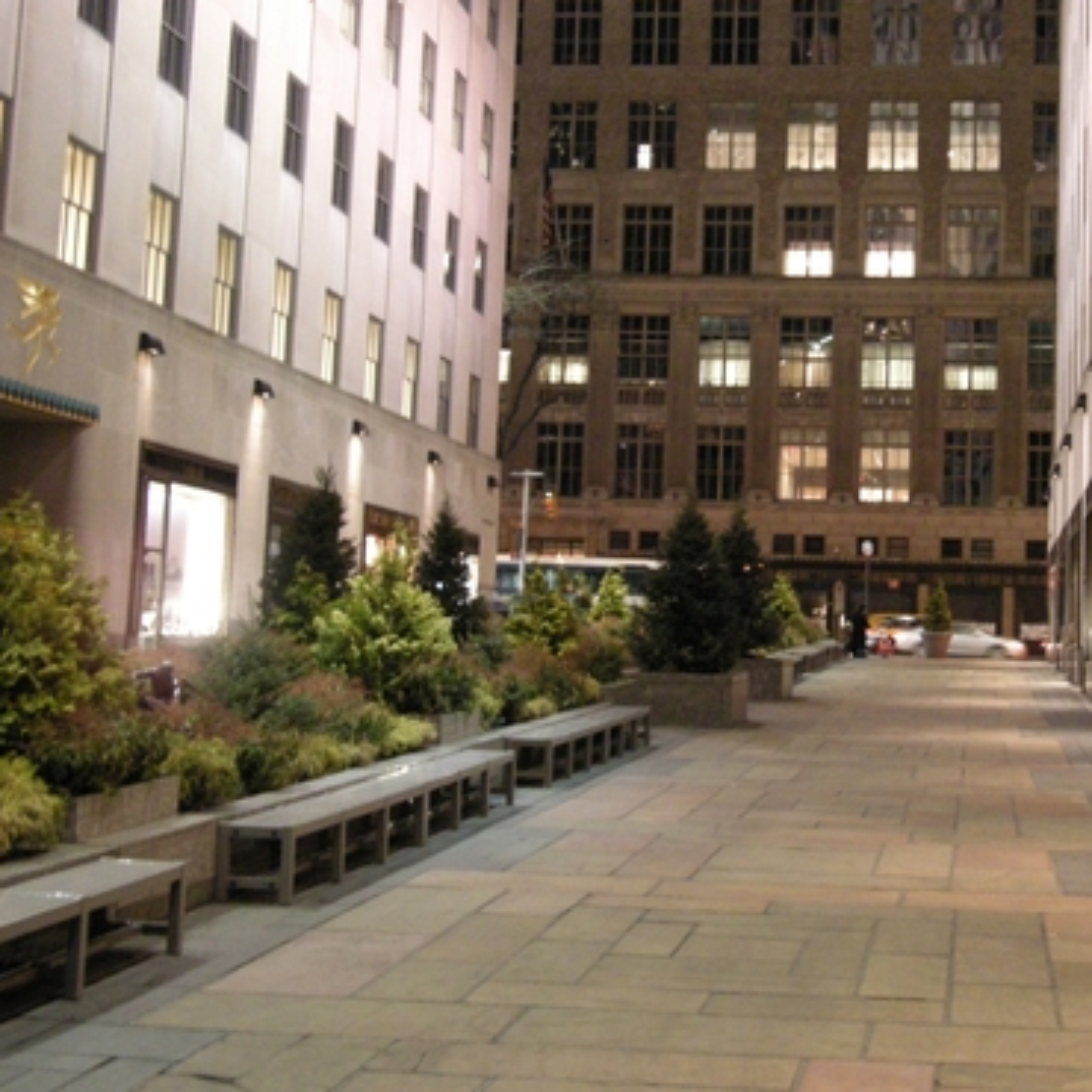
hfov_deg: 31.8
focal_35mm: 53
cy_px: 466
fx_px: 1892
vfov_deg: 32.2
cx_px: 770
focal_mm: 7.9
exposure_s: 1/8
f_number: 2.8
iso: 603
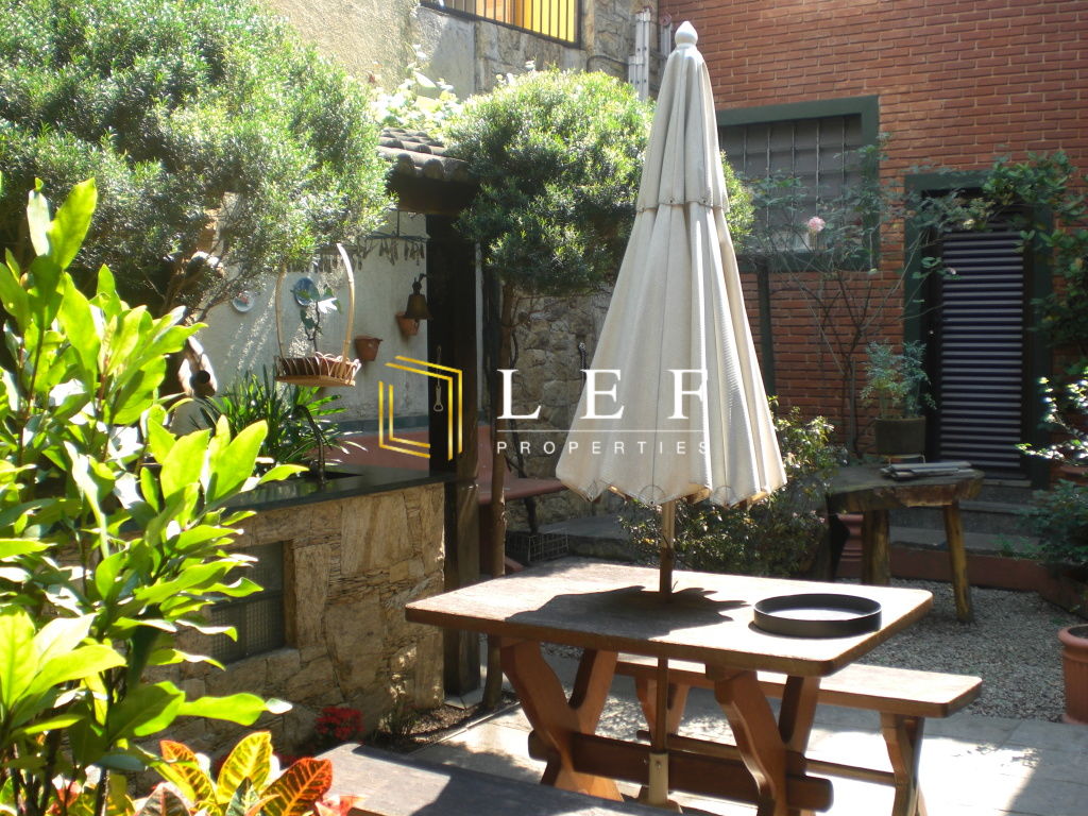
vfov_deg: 37.7
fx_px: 1194
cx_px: 544
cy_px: 408
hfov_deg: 49.0
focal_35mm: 38
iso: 50
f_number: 3.1
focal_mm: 6.3
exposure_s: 1/80
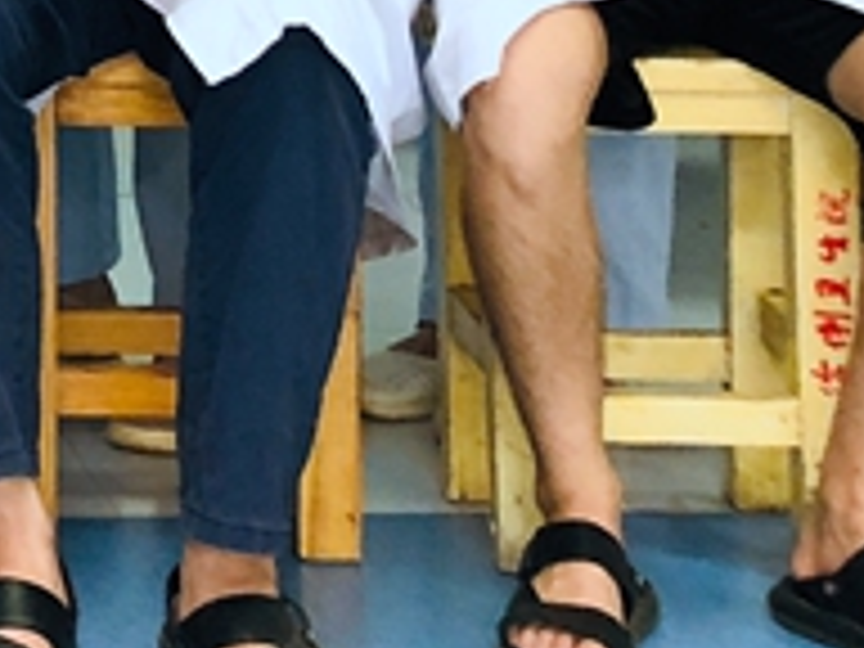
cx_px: -698
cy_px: -792
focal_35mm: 146
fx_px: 3644
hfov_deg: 12.4
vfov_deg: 9.3
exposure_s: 1/25
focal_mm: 3.99
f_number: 1.8
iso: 32
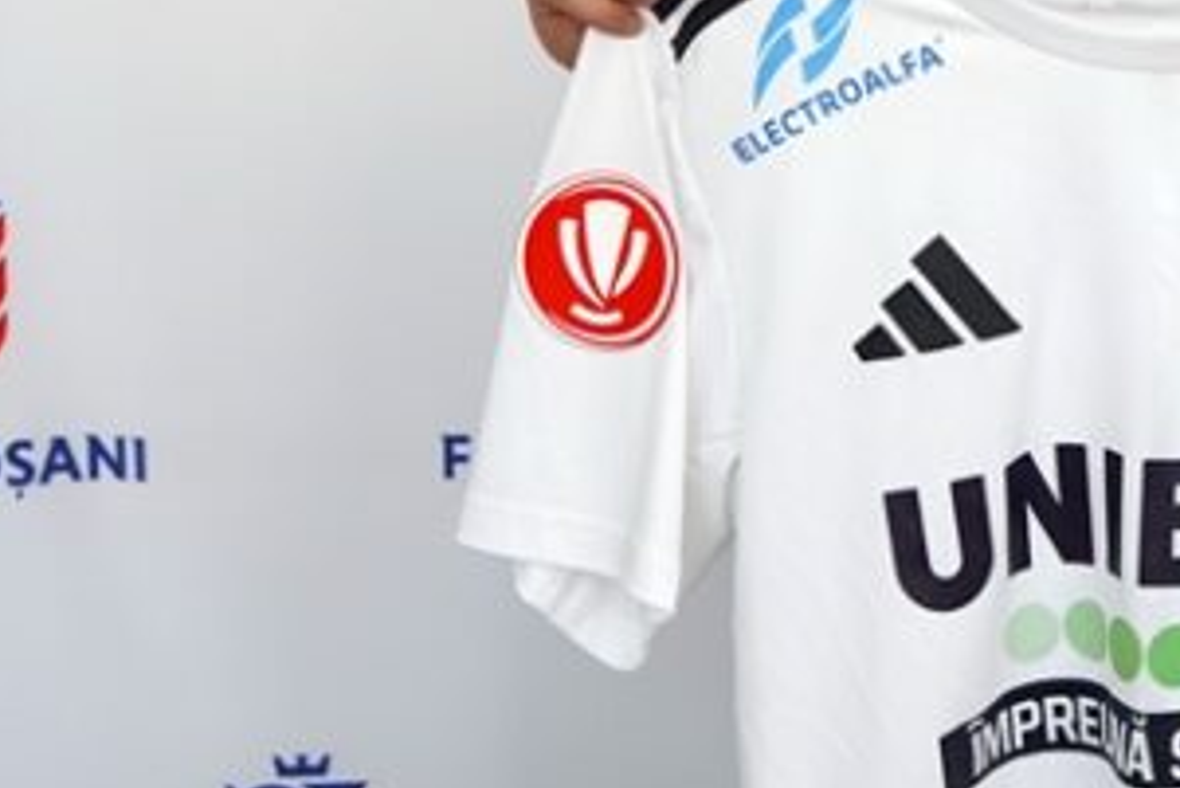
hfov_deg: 23.5
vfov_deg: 16.5
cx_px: 1364
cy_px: -88
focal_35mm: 80
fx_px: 2623
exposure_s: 1/160
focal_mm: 28
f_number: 4
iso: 200
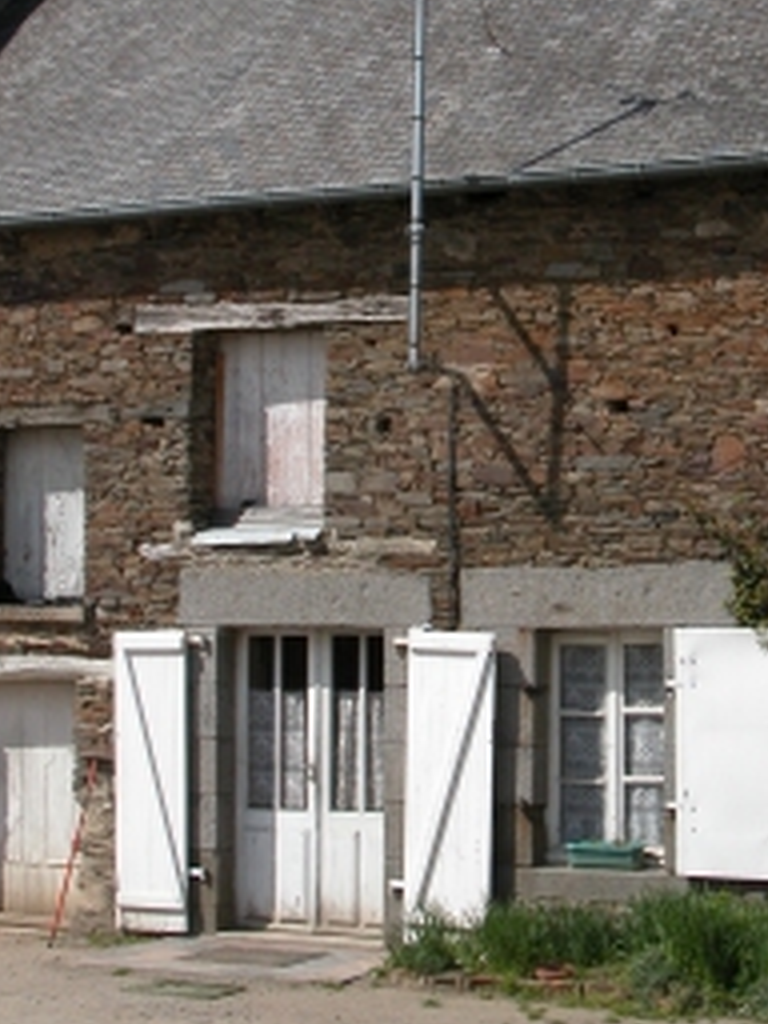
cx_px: 528
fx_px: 2485
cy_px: 384
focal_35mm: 84
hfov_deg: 17.5
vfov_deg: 23.2
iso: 100
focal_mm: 10.7
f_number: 7.3
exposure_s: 1/326
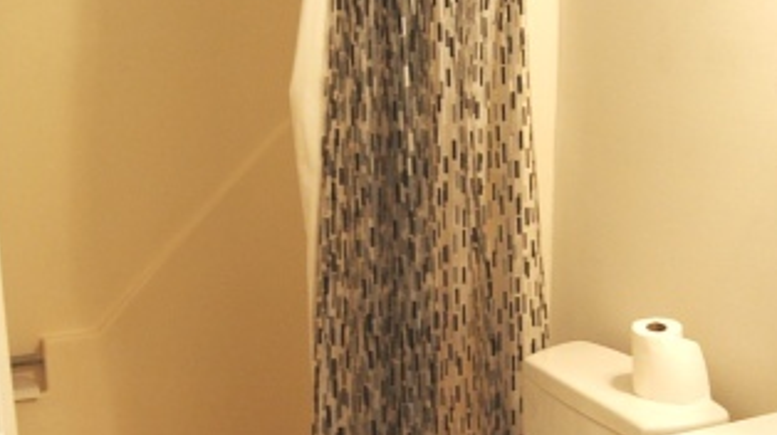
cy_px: 306
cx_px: 497
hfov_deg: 37.0
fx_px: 1153
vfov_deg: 21.3
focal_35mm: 56
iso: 100
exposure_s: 1/9.5
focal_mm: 7.5
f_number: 3.8
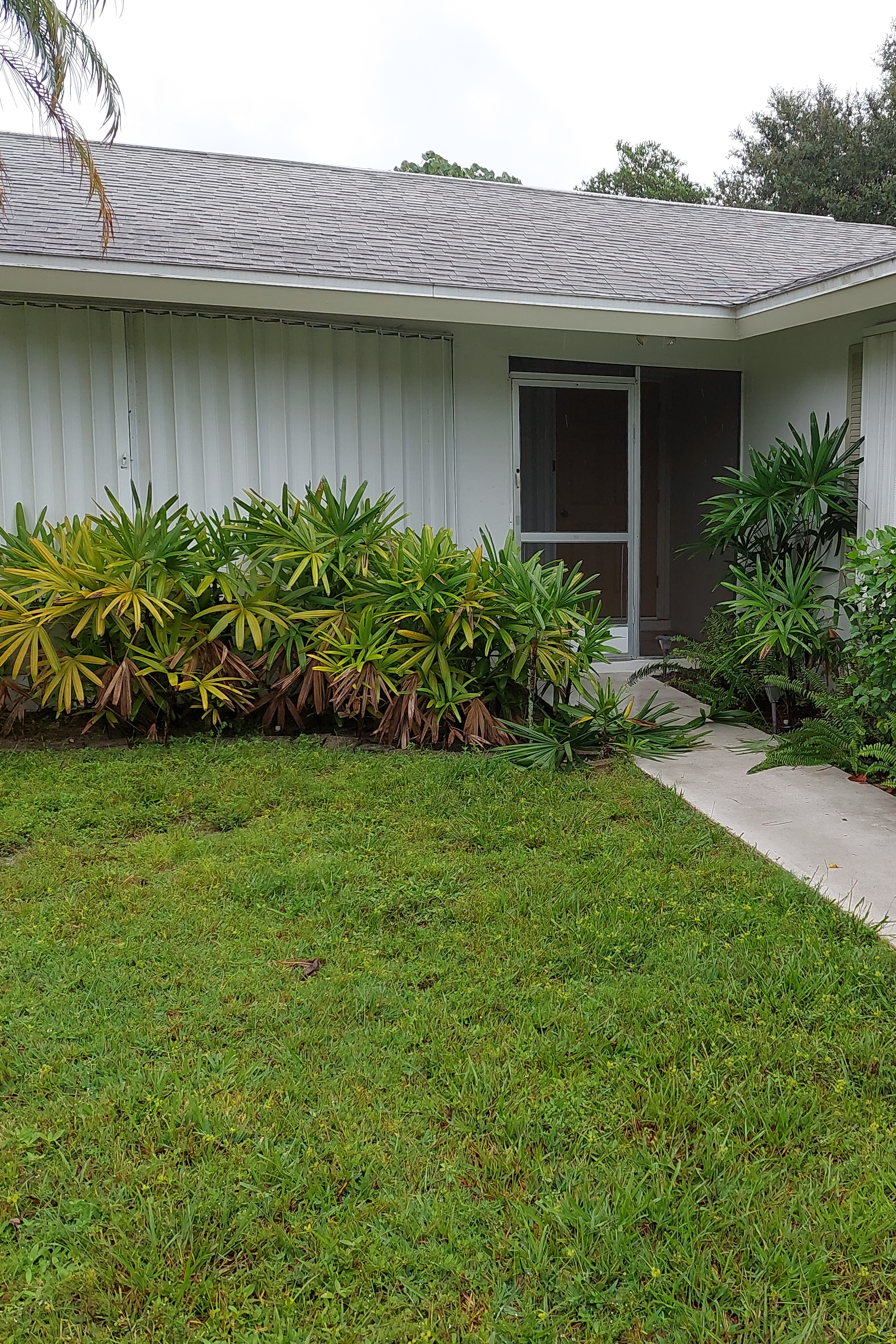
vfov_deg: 55.8
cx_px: 713
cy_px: 686
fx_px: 1269
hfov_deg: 37.5
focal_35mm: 34
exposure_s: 1/133
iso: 40
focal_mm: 5.23
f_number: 1.8
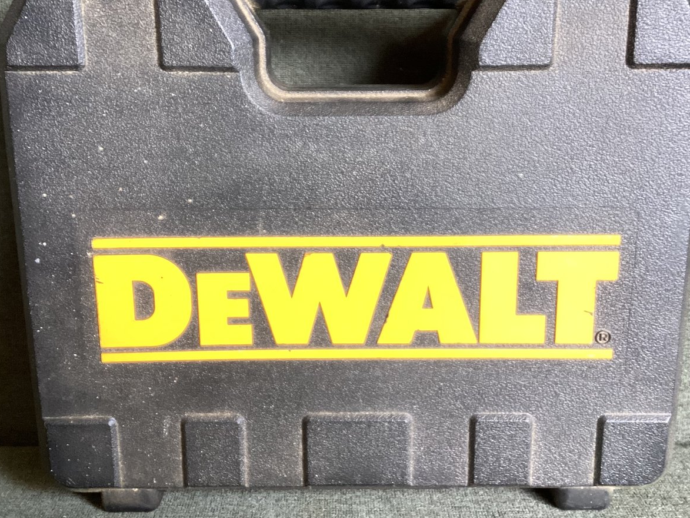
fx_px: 797
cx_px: 354
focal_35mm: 40
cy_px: 220
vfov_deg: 35.9
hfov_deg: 46.8
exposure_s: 1/60
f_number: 2.4
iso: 100
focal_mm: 3.3
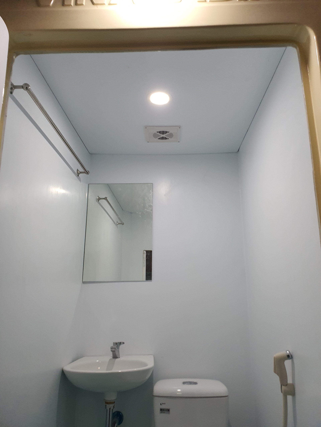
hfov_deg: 53.1
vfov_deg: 67.3
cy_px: 214
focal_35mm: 26
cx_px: 160
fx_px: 321
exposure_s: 1/100
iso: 160
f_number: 2.4
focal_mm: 4.3
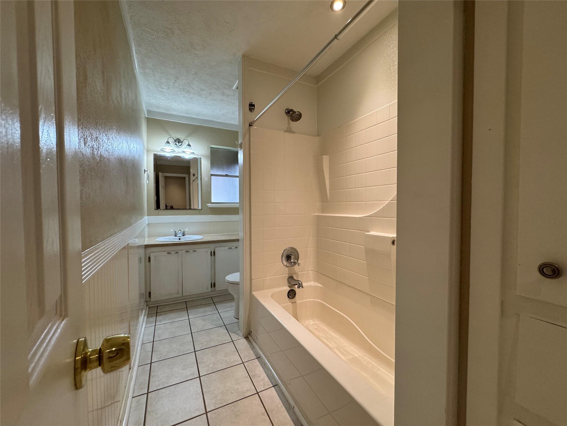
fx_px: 229
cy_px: 213
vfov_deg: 85.7
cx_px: 284
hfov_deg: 102.1
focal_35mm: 14
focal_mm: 2.22
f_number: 2.2
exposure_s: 1/120
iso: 250
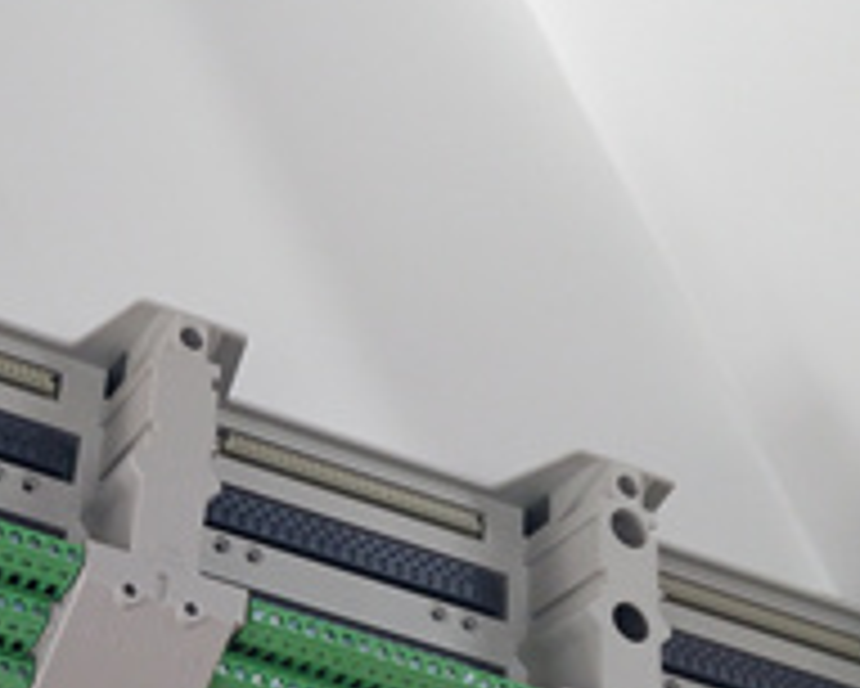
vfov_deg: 21.9
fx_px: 1757
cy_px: 560
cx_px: 5
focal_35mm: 69
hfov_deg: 26.1
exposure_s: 1/50
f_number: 2
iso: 104
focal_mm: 3.79
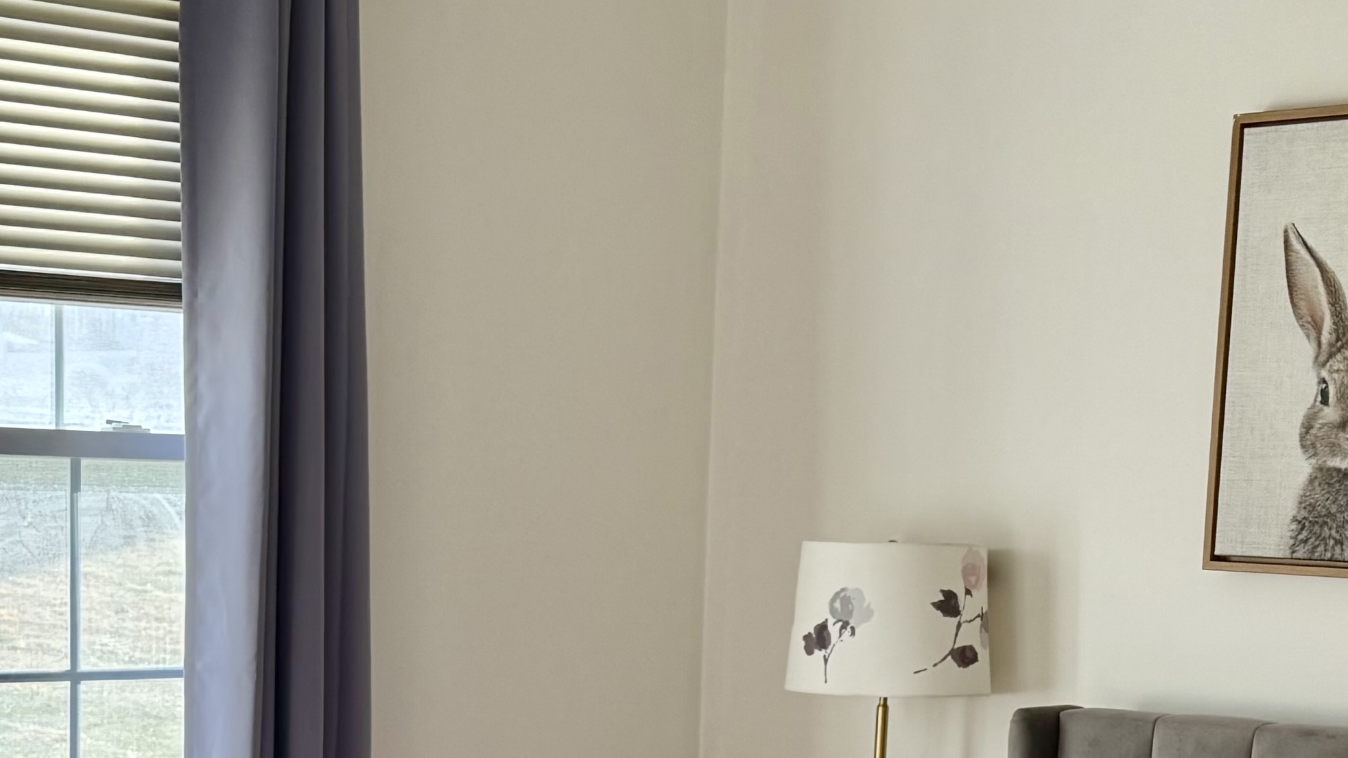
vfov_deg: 15.5
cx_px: 534
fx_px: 2716
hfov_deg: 27.8
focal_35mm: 76
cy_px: 839
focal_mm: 6.76
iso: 100
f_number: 1.78
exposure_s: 1/276
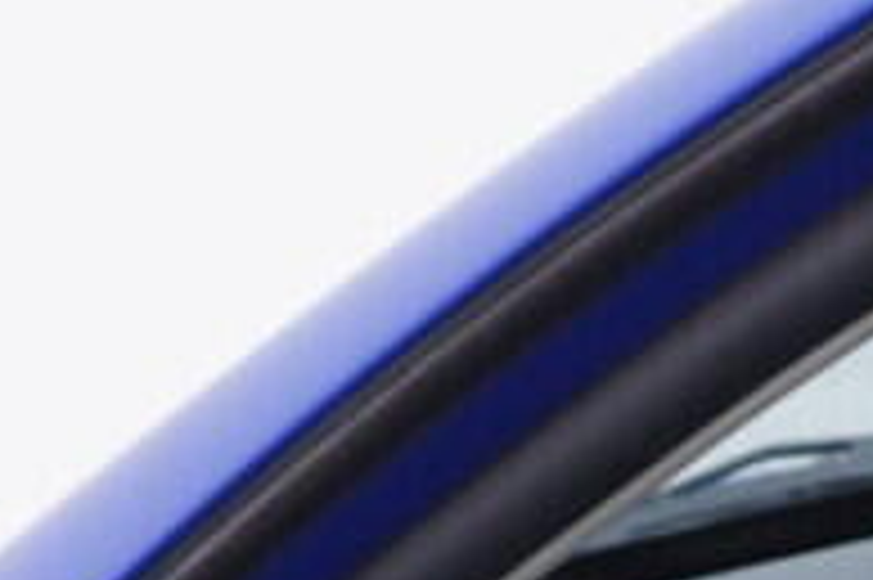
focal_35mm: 267
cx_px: 716
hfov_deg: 7.7
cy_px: 1578
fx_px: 6469
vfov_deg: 4.9
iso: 125
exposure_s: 1/60
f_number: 3.2
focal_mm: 24
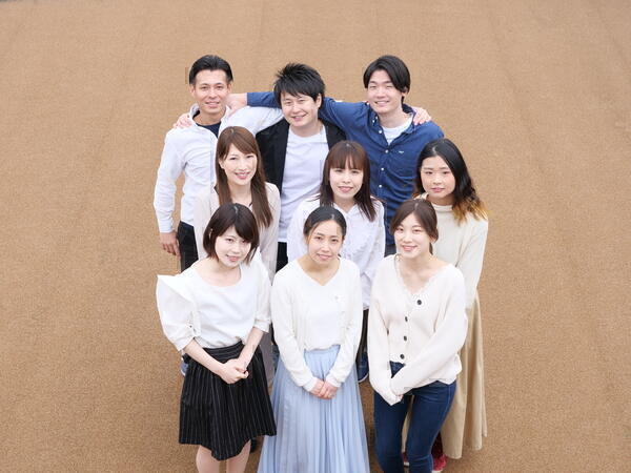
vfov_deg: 21.6
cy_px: 236
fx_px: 1240
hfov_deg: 28.6
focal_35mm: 68
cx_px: 316
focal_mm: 34
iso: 200
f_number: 5
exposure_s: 1/200
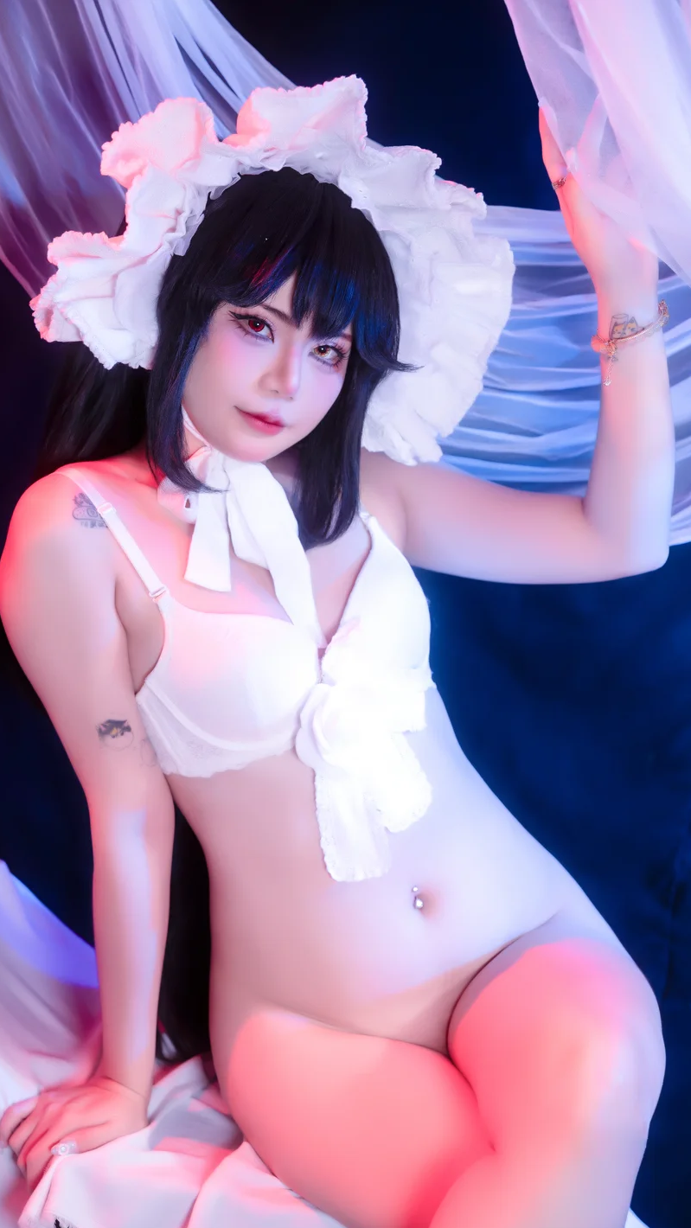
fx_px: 2214
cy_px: 622
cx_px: 304
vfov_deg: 31.0
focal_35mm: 68
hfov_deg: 17.7
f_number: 4
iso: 100
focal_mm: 64
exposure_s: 1/200
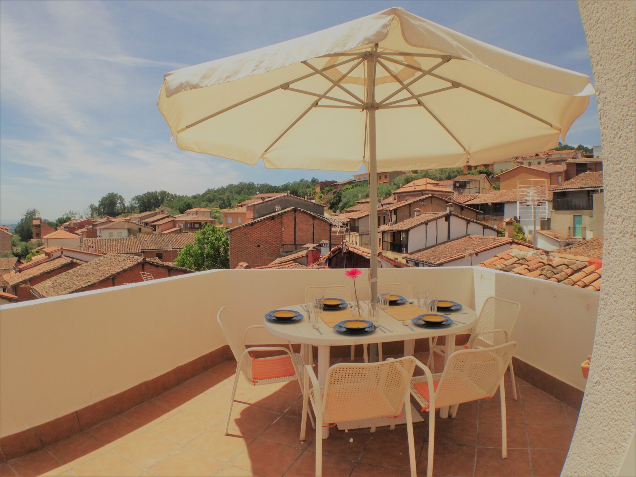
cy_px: 238
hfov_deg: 55.4
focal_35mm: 33
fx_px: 606
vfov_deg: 42.9
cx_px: 318
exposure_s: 1/1695
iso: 50
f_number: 2.4
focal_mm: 4.12
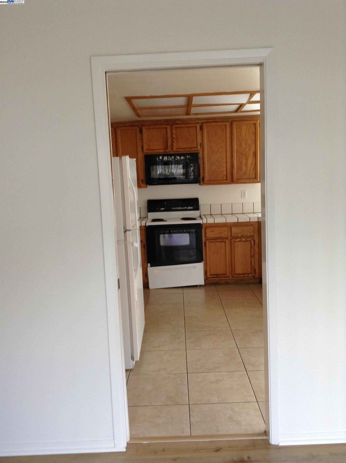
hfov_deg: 42.8
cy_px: 232
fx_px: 441
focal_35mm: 33
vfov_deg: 55.4
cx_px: 173
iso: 50
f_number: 2.4
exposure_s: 1/25
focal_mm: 3.3
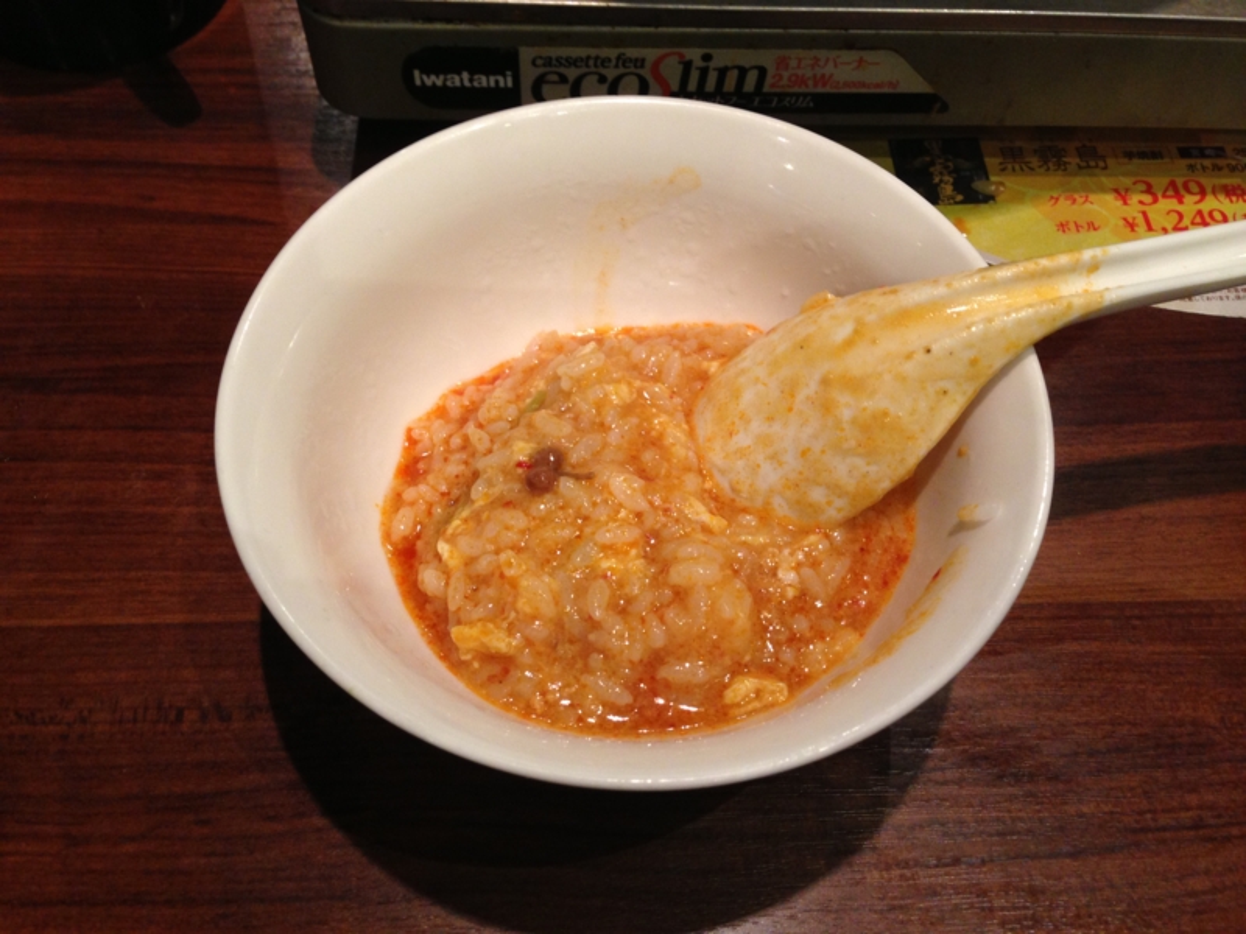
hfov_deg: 55.4
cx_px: 623
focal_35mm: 33
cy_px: 467
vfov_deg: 42.9
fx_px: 1188
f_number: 2.4
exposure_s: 1/20
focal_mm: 4.13
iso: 125
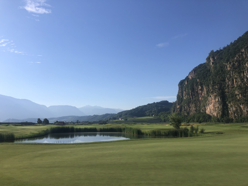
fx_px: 201
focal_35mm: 28
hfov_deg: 63.4
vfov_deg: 49.7
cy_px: 93
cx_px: 124
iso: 20
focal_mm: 3.99
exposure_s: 1/2825
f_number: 1.8
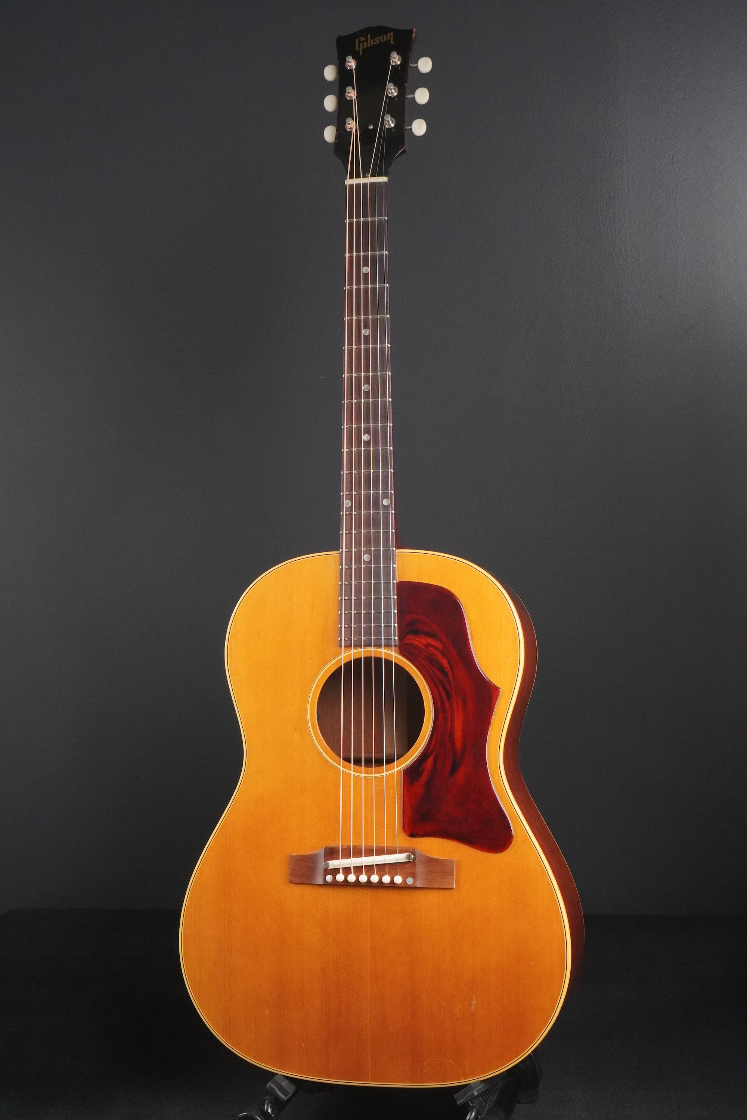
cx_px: 374
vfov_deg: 37.9
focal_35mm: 52
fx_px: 1634
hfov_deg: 25.8
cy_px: 560
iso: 3200
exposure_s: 1/60
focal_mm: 35
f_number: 11
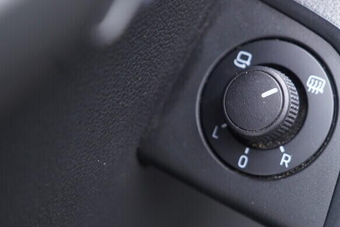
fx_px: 595
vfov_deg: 21.6
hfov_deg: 31.6
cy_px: 116
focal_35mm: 63
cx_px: 233
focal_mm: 24
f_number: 2.8
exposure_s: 1/40
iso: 500
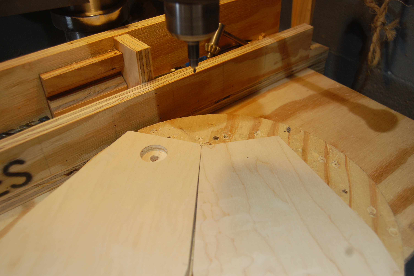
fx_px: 379
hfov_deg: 57.3
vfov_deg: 39.9
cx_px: 207
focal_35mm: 33
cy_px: 138
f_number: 4
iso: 400
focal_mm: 22
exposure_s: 1/60
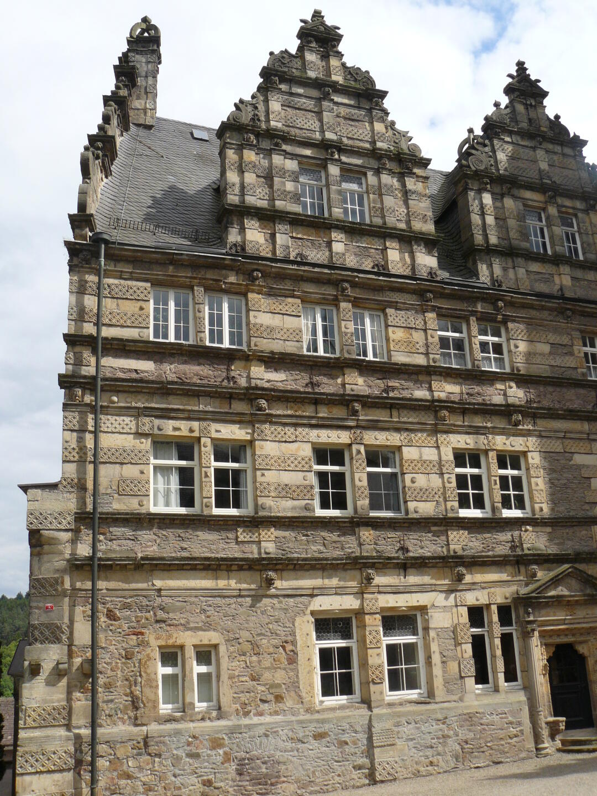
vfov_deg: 51.4
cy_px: 398
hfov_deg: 39.7
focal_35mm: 36
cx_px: 298
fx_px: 828
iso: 100
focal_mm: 6
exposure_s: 1/400
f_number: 5.6
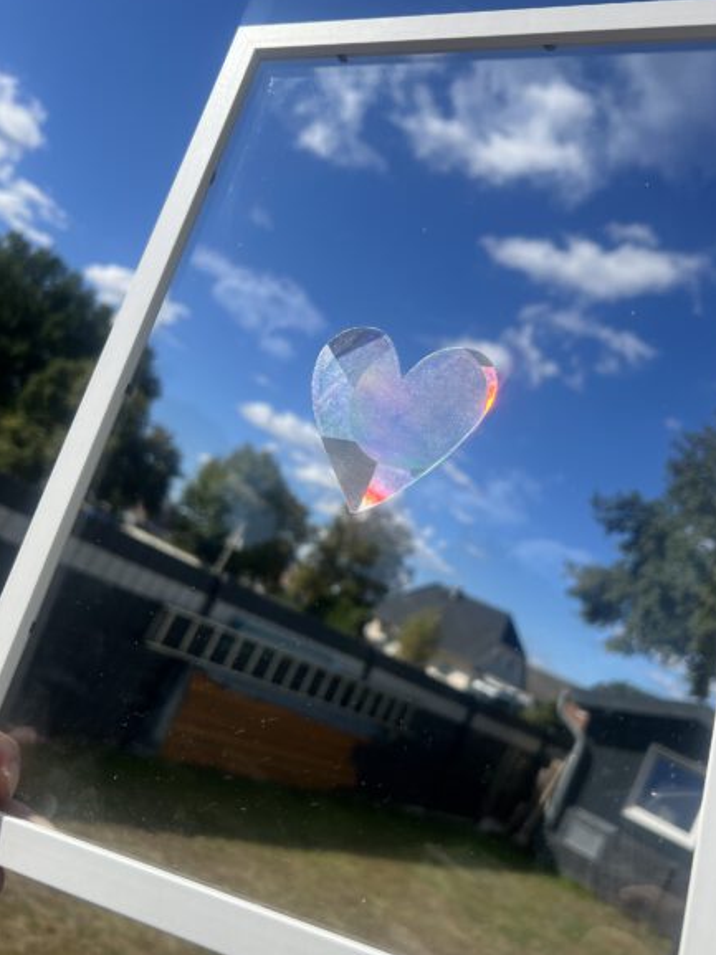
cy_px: 501
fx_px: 828
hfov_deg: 46.6
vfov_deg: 60.0
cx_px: 410
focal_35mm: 30
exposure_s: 1/5076
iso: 50
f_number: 1.5
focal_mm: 5.7
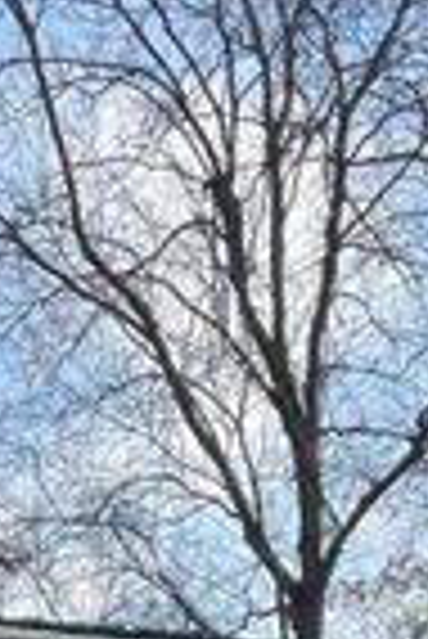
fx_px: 2259
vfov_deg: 14.5
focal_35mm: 127
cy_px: 1096
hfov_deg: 10.7
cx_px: -27
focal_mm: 4.2
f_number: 1.6
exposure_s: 1/1453
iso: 32
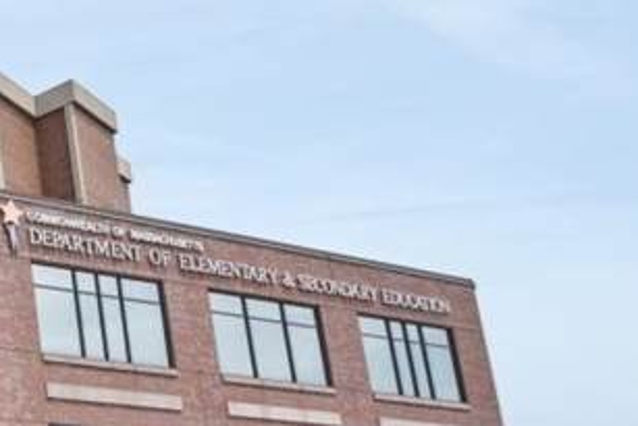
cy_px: 307
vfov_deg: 26.8
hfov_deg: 25.2
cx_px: -401
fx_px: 886
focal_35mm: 50
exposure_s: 1/2500
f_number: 4.5
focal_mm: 10
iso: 400
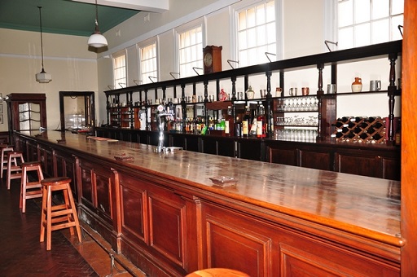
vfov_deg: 41.6
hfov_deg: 59.6
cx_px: 208
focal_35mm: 32
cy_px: 138
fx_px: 364
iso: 200
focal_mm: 21
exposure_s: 1/40
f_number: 4
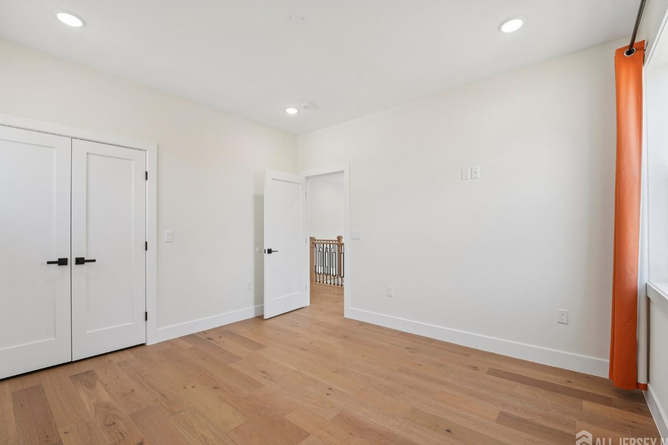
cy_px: 227
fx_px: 278
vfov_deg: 77.3
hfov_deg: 100.4
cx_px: 336
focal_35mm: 15
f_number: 9
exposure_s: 1/30
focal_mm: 14
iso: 400
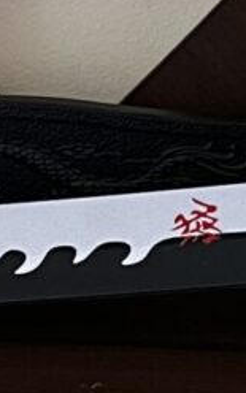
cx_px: 113
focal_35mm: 74
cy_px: 86
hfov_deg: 17.6
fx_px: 794
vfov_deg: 27.4
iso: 250
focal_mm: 5.1
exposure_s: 1/60
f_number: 1.6
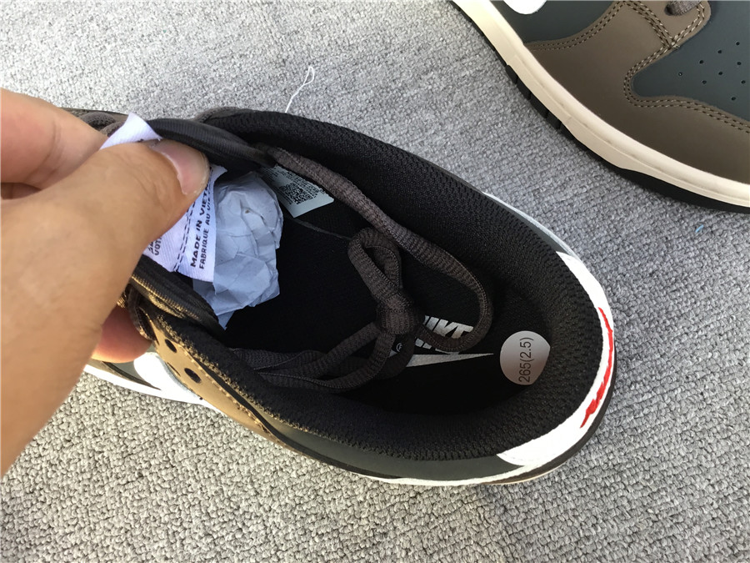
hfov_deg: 58.4
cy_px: 282
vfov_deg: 45.4
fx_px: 672
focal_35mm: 31
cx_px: 375
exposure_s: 1/33
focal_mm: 3.3
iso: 25
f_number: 2.4
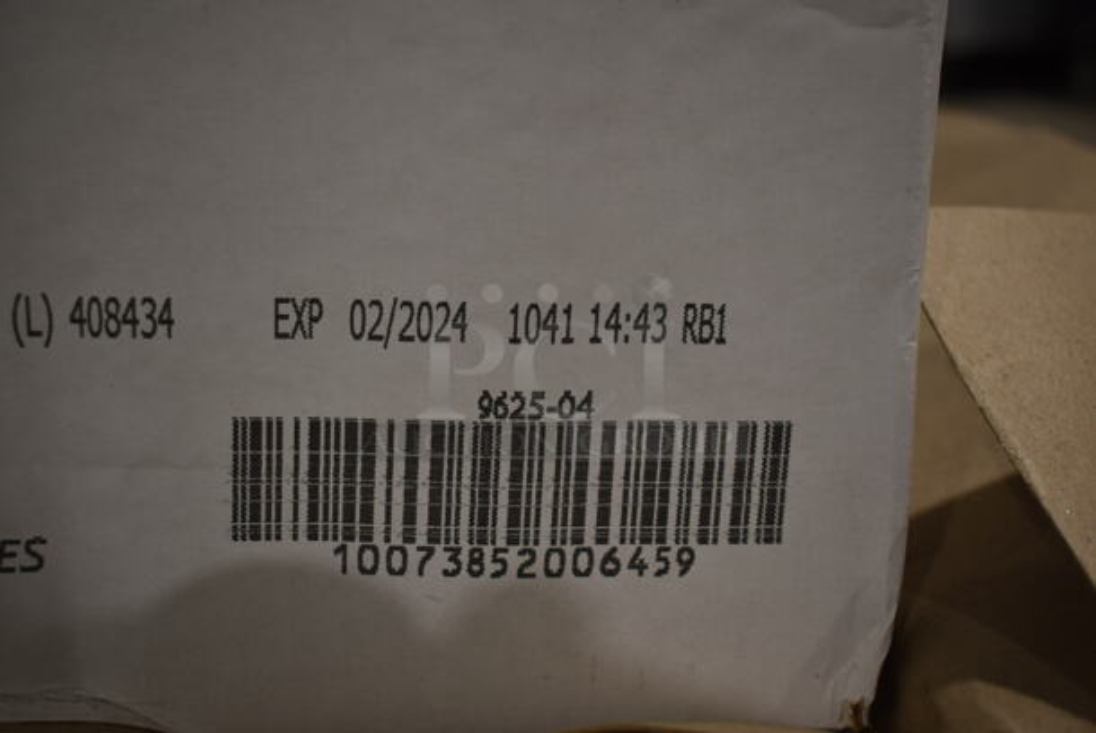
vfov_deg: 35.6
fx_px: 1143
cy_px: 366
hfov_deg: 51.2
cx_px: 548
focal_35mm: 38
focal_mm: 25
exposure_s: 1/40
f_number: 4
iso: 280
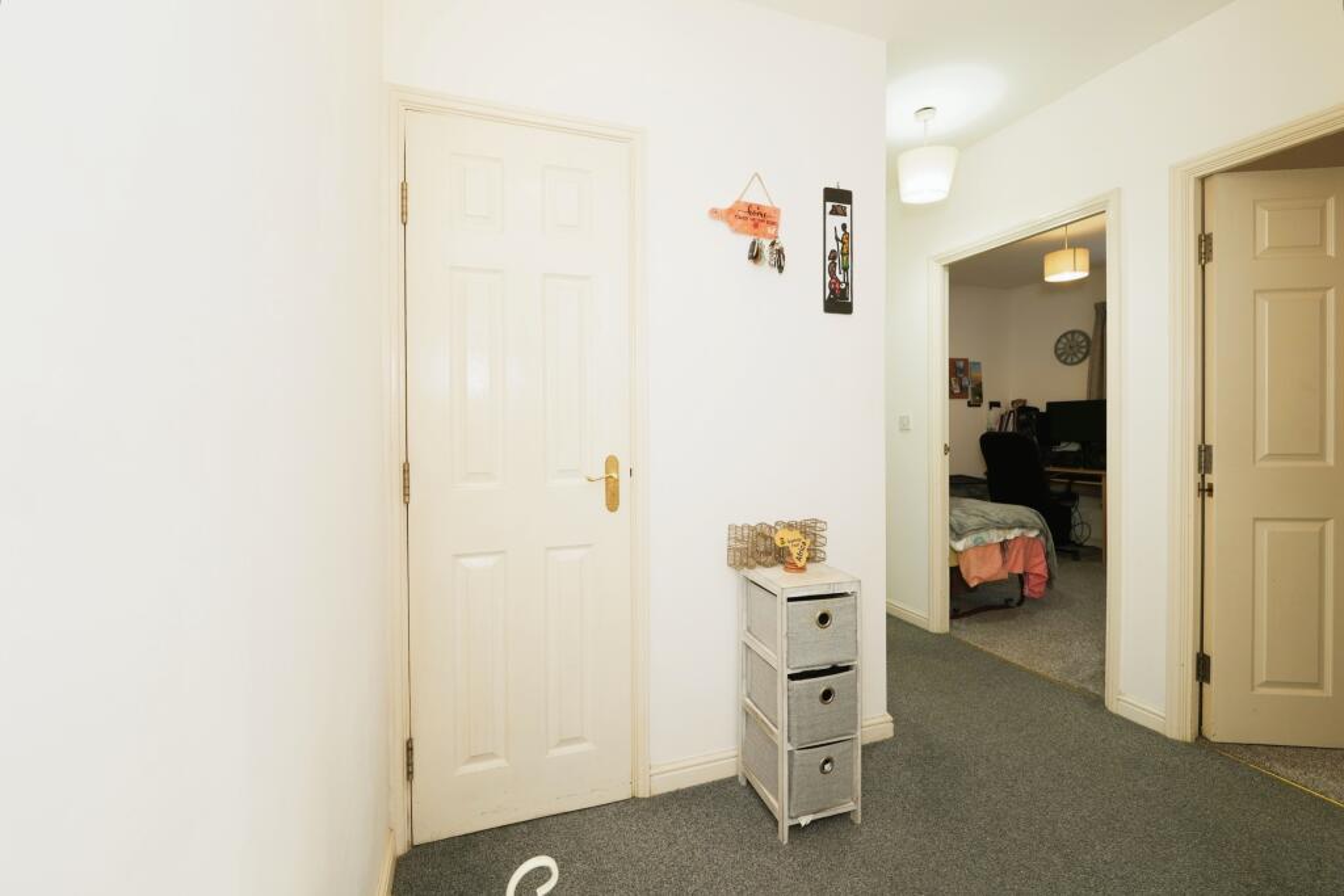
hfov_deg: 104.2
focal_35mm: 14
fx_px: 523
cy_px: 448
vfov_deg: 81.2
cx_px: 672
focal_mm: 14
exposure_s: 1/30
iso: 400
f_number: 5
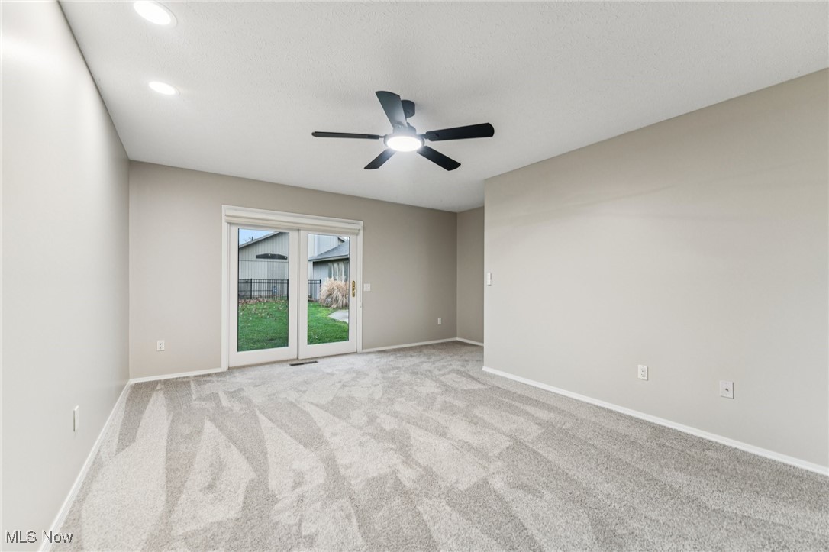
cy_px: 276
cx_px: 414
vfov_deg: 81.2
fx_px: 322
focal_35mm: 14
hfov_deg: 104.3
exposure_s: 1/25
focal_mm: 14
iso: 200
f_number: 3.5
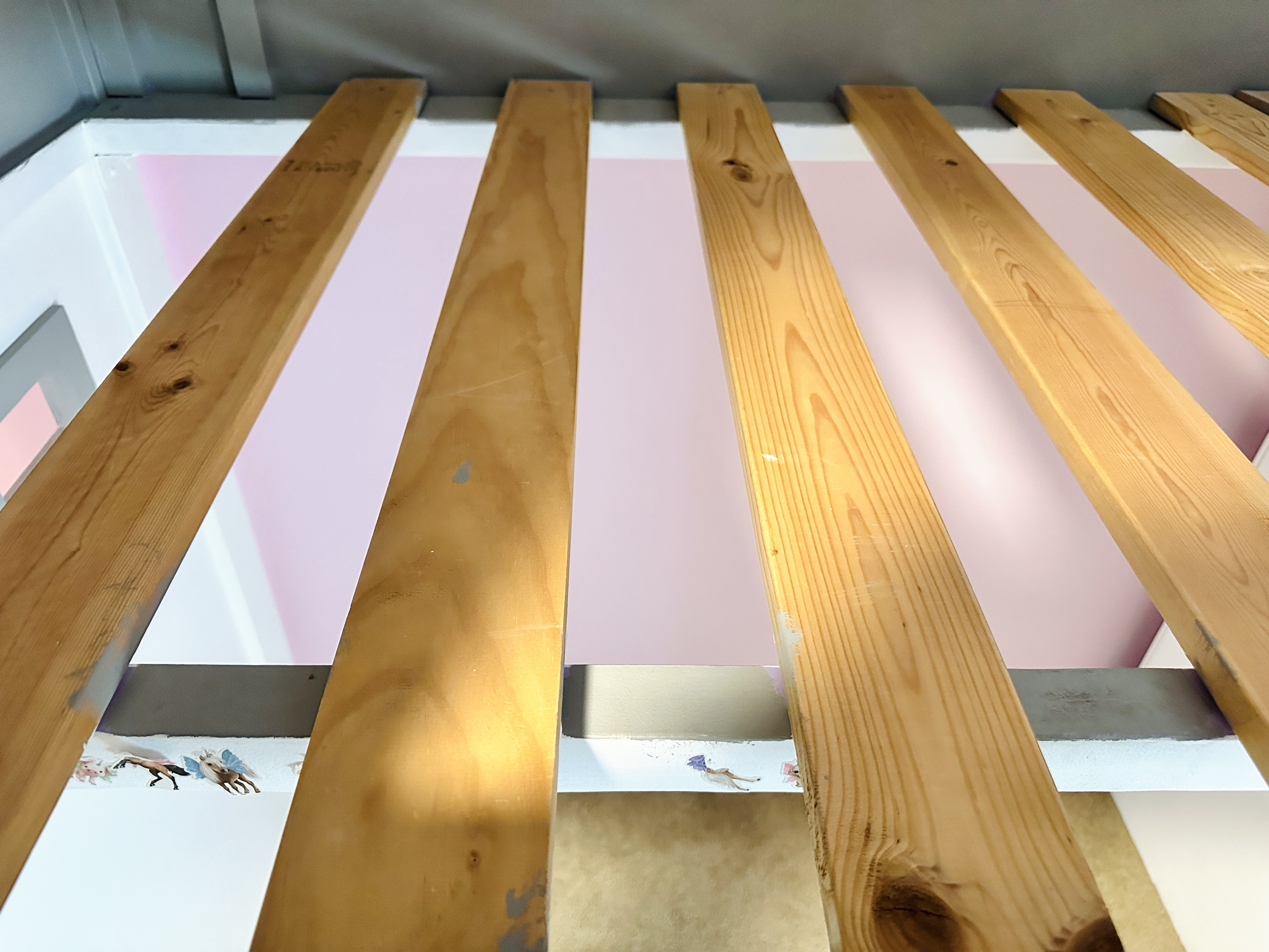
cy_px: 476
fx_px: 880
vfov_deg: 56.8
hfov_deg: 71.6
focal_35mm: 24
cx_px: 634
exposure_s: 1/60
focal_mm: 6.86
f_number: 1.78
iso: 640
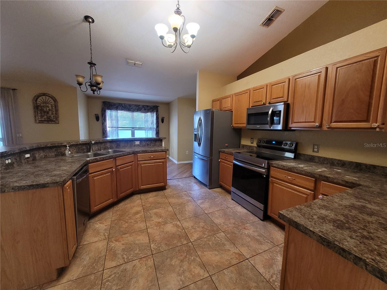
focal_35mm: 13
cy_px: 145
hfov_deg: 106.2
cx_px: 194
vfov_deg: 89.9
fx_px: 145
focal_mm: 1.74
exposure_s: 1/30
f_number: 2.2
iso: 320
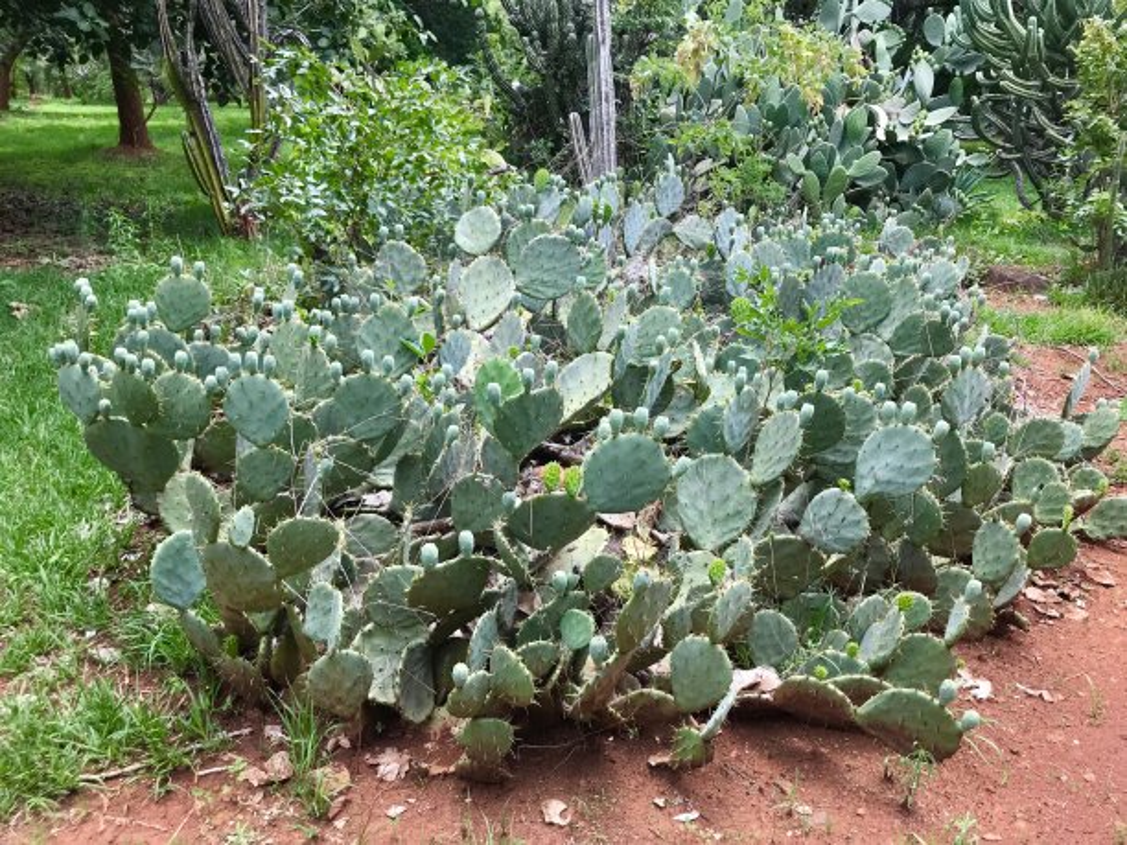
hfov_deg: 63.4
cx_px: 564
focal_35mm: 28
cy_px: 422
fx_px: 912
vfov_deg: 49.7
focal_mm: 3.99
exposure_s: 1/535
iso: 20
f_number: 1.8
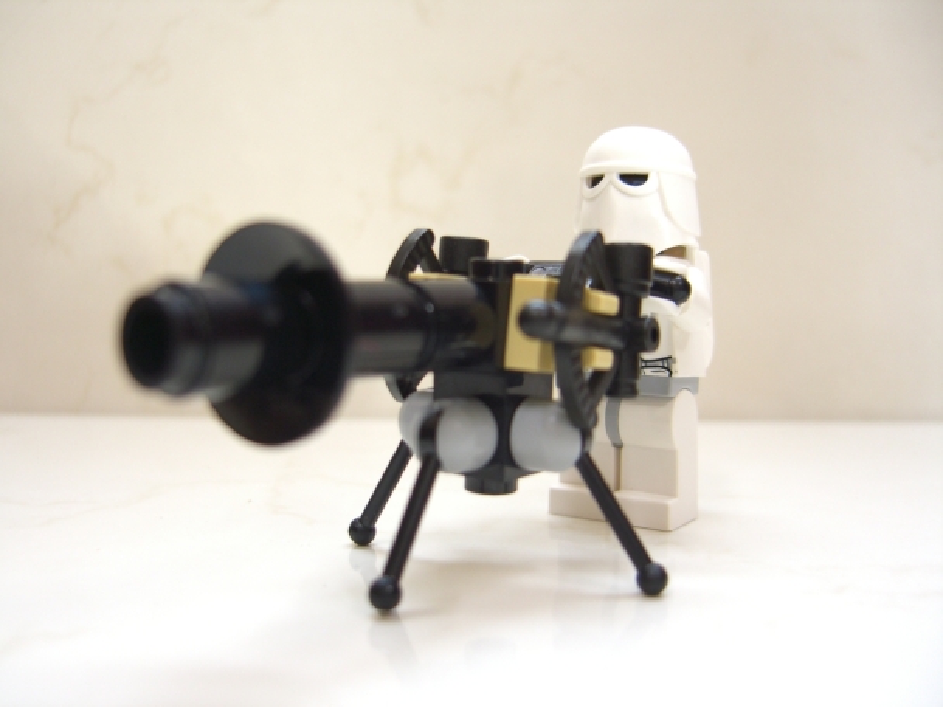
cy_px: 354
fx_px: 1035
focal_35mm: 38
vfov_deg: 37.7
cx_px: 472
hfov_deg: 49.0
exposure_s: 1/8
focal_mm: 7.9
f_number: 2.8
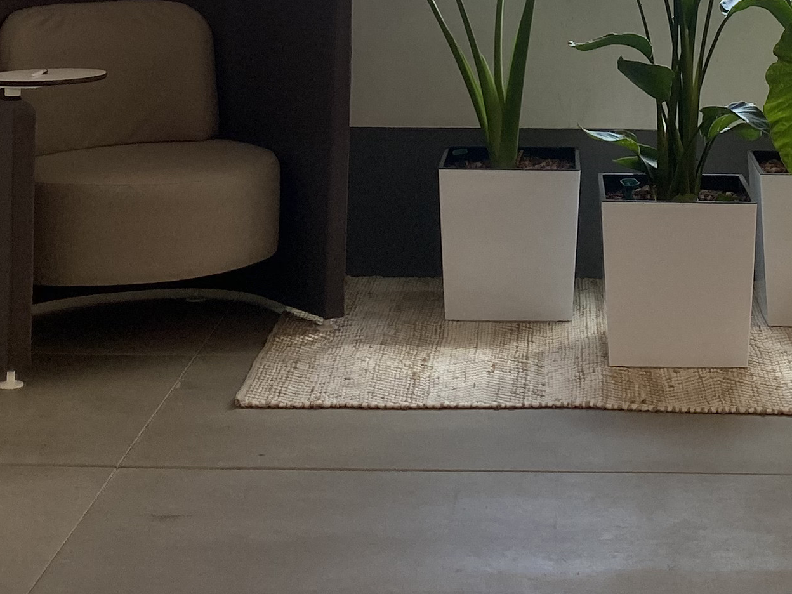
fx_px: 1922
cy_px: -189
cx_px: 551
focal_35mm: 84
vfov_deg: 16.5
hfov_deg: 23.1
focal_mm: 4.25
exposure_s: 1/279
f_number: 1.8
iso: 32
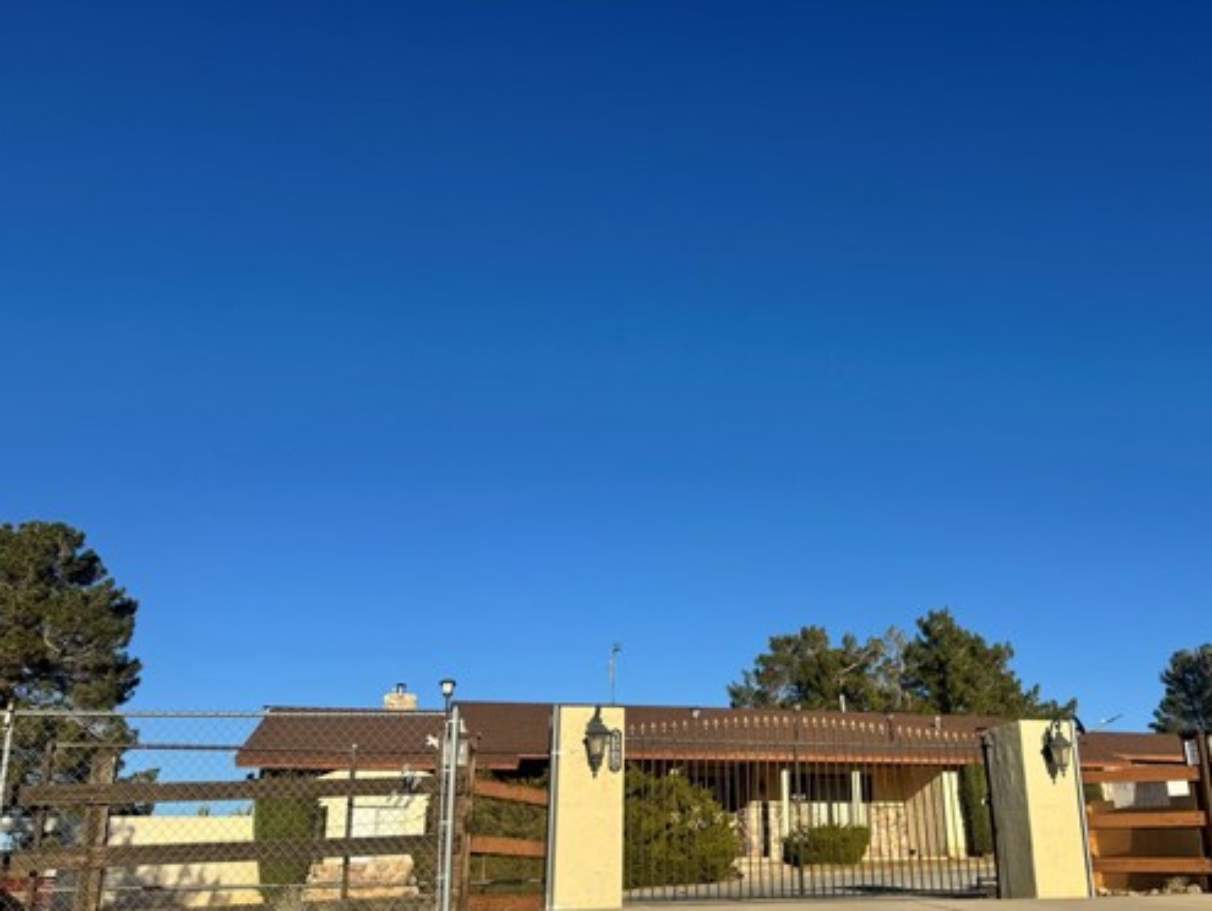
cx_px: 747
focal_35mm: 31
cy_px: 566
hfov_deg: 57.7
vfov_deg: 45.1
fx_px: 1086
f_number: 1.78
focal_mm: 6.76
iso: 80
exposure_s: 1/4950
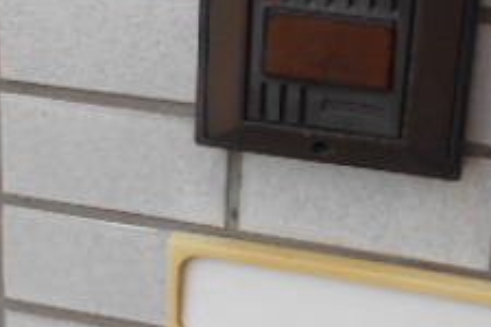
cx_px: 175
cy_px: 15
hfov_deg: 26.2
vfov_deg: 17.4
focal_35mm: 77
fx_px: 1050
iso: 80
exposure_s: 1/100
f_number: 3.2
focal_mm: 4.6
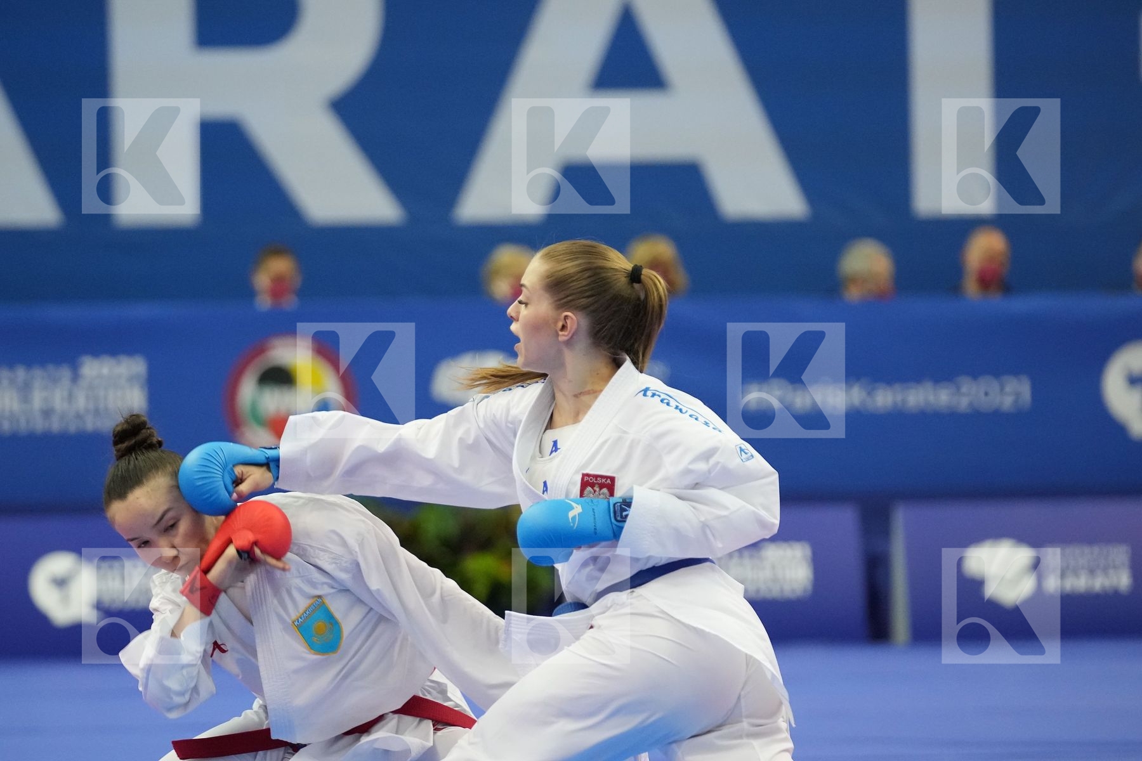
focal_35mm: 234
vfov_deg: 5.9
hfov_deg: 8.8
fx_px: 7422
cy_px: 380
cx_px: 571
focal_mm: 156
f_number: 2.8
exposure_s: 1/1000
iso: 3200
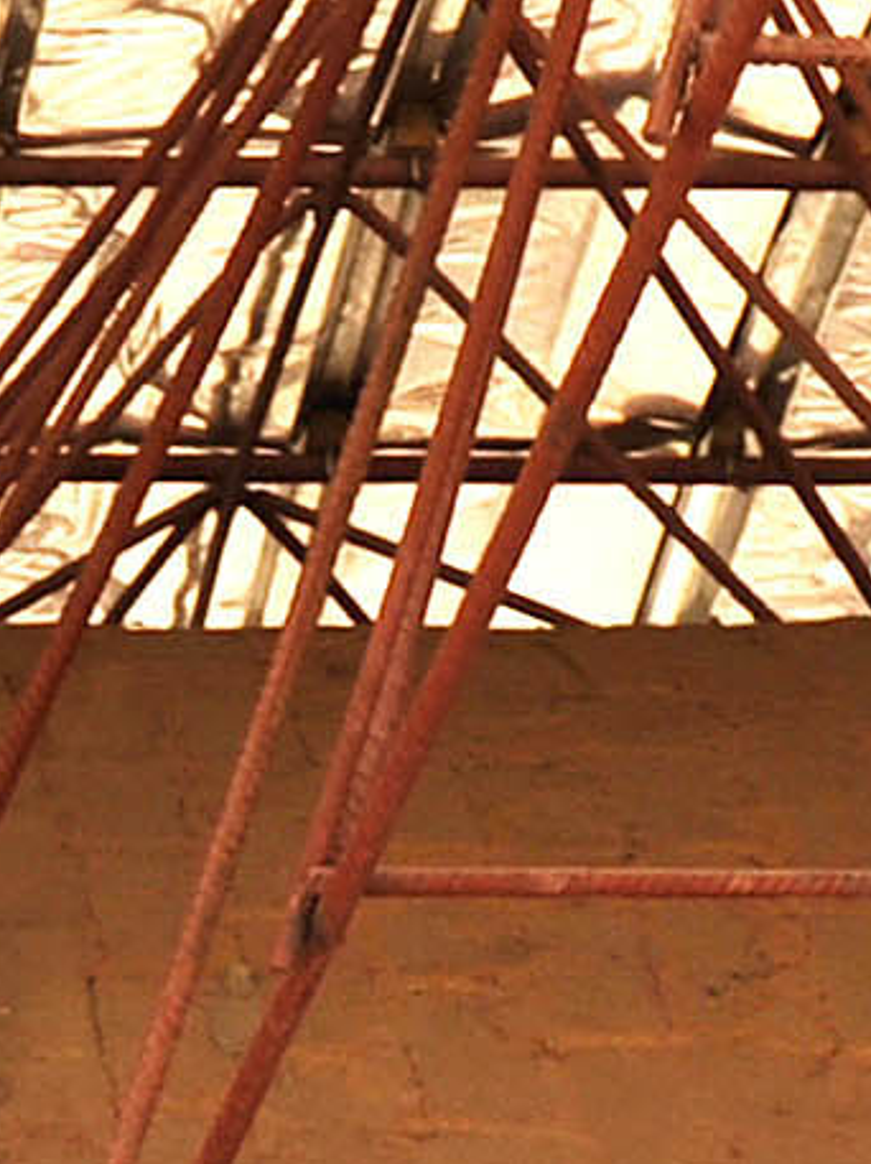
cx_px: -754
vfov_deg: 4.5
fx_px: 14446
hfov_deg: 3.4
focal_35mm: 430
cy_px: 3319
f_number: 7.1
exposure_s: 1/400
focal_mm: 48
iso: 400
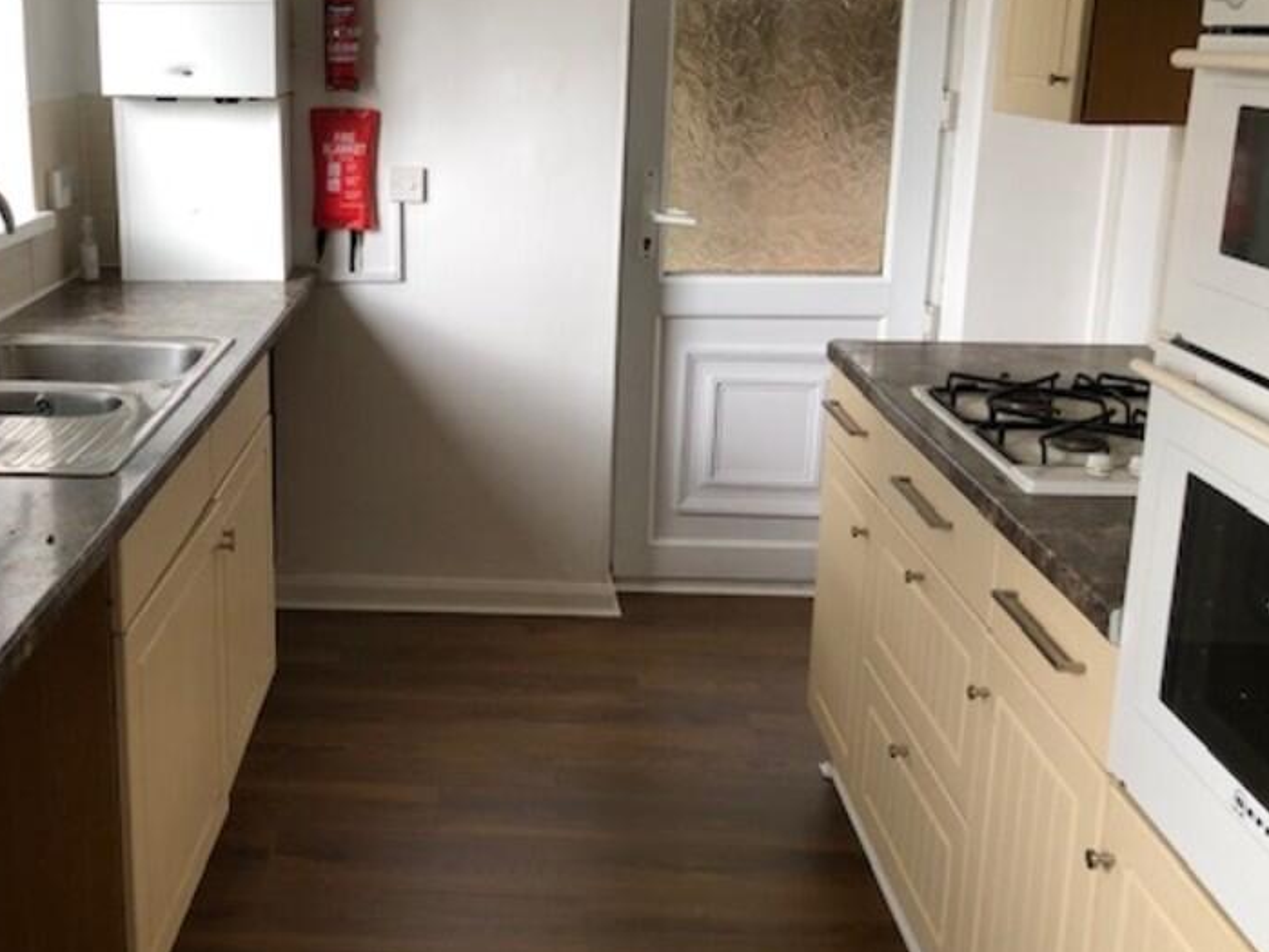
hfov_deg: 44.8
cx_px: 383
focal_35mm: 41
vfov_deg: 35.0
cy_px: 394
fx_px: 1503
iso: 25
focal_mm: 3.99
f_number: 1.8
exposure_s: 1/30
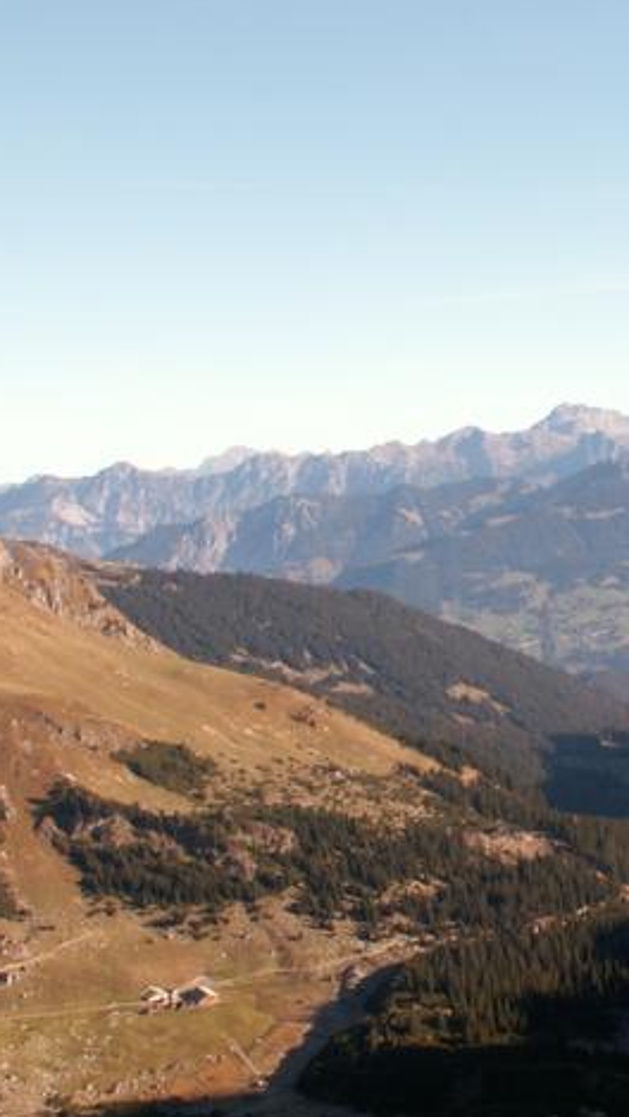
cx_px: 672
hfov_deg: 22.0
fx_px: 1541
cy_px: 560
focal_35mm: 52
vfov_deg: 39.9
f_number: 8
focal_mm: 5.86
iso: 50
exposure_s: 1/60
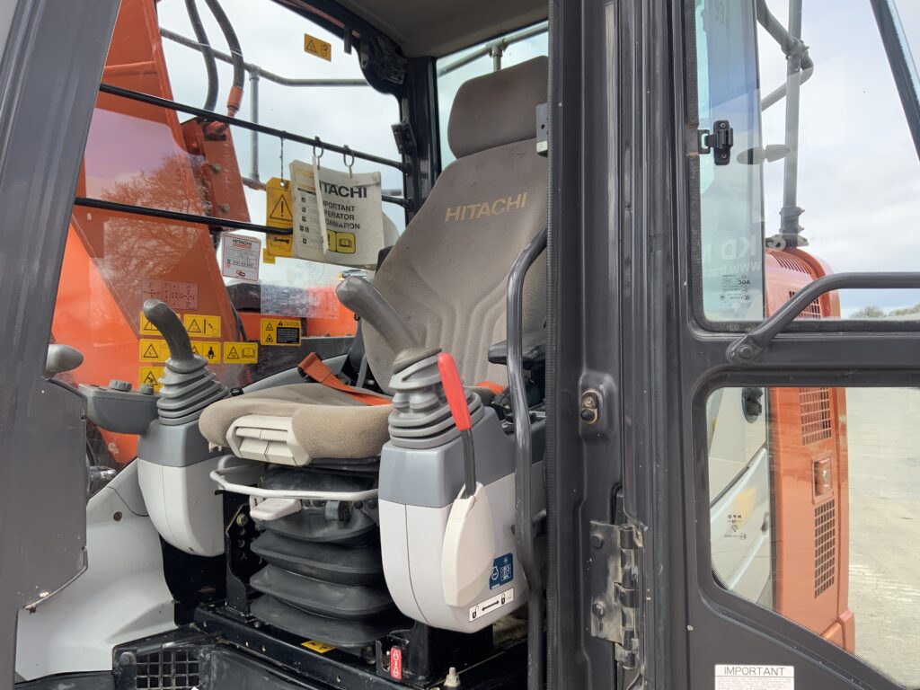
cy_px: 345
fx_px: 771
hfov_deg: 61.7
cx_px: 460
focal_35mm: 29
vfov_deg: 48.2
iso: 16
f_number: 1.8
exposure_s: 1/260
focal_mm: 3
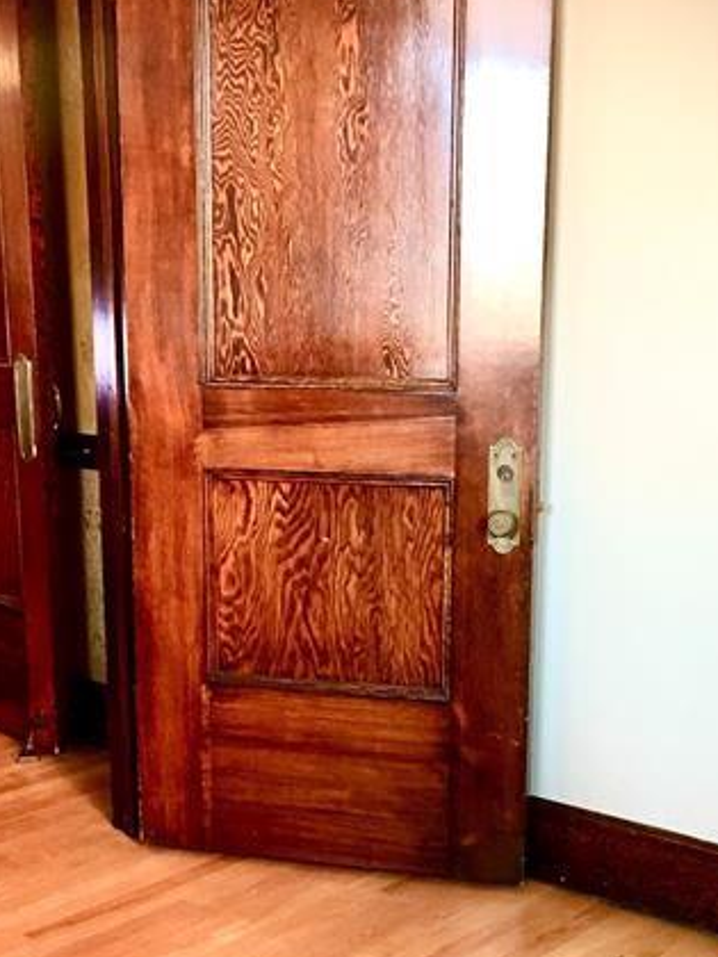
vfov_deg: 35.9
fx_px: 1466
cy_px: 627
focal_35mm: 53
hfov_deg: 27.5
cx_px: 387
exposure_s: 1/15
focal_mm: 4.15
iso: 64
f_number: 2.2
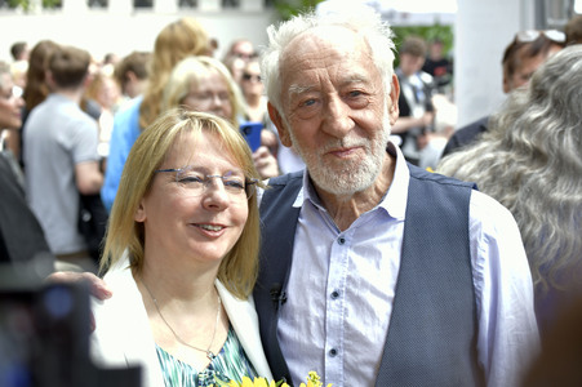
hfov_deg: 28.9
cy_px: 194
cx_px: 291
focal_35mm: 70
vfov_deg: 19.4
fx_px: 1131
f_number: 5.6
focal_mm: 70
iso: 400
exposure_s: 1/125
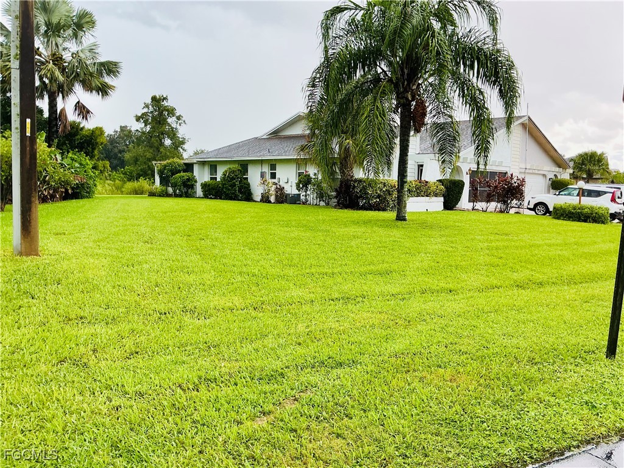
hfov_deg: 61.7
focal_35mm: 29
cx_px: 312
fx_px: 523
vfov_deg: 48.2
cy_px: 234
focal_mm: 3
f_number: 1.8
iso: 25
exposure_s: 1/274
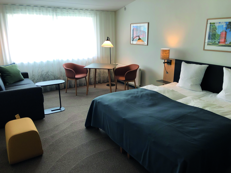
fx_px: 187
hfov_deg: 63.4
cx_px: 116
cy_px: 86
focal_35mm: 28
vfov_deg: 49.7
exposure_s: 1/50
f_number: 1.8
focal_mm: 3.99
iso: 25
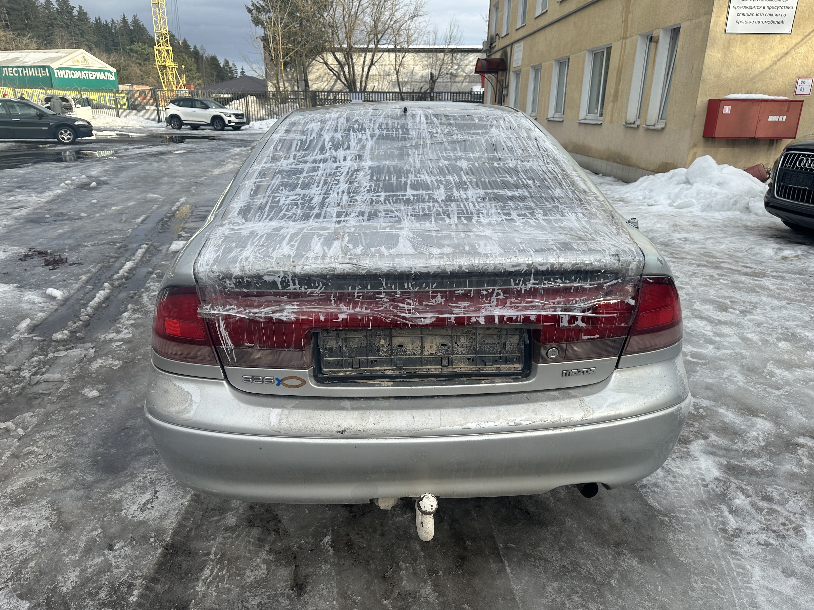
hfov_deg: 71.6
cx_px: 407
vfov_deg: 56.8
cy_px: 305
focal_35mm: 24
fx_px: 564
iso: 80
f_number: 1.78
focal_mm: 6.86
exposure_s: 1/2410
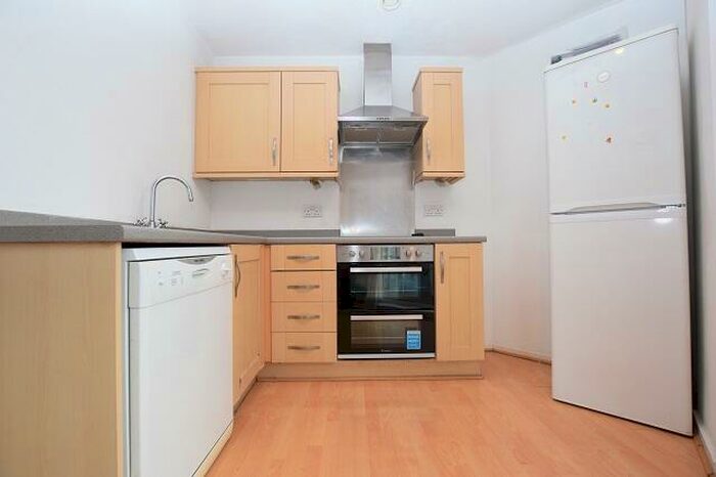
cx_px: 358
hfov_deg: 100.4
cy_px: 238
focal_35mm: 15
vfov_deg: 77.3
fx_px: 298
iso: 720
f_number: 5.6
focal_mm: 10
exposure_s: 1/125
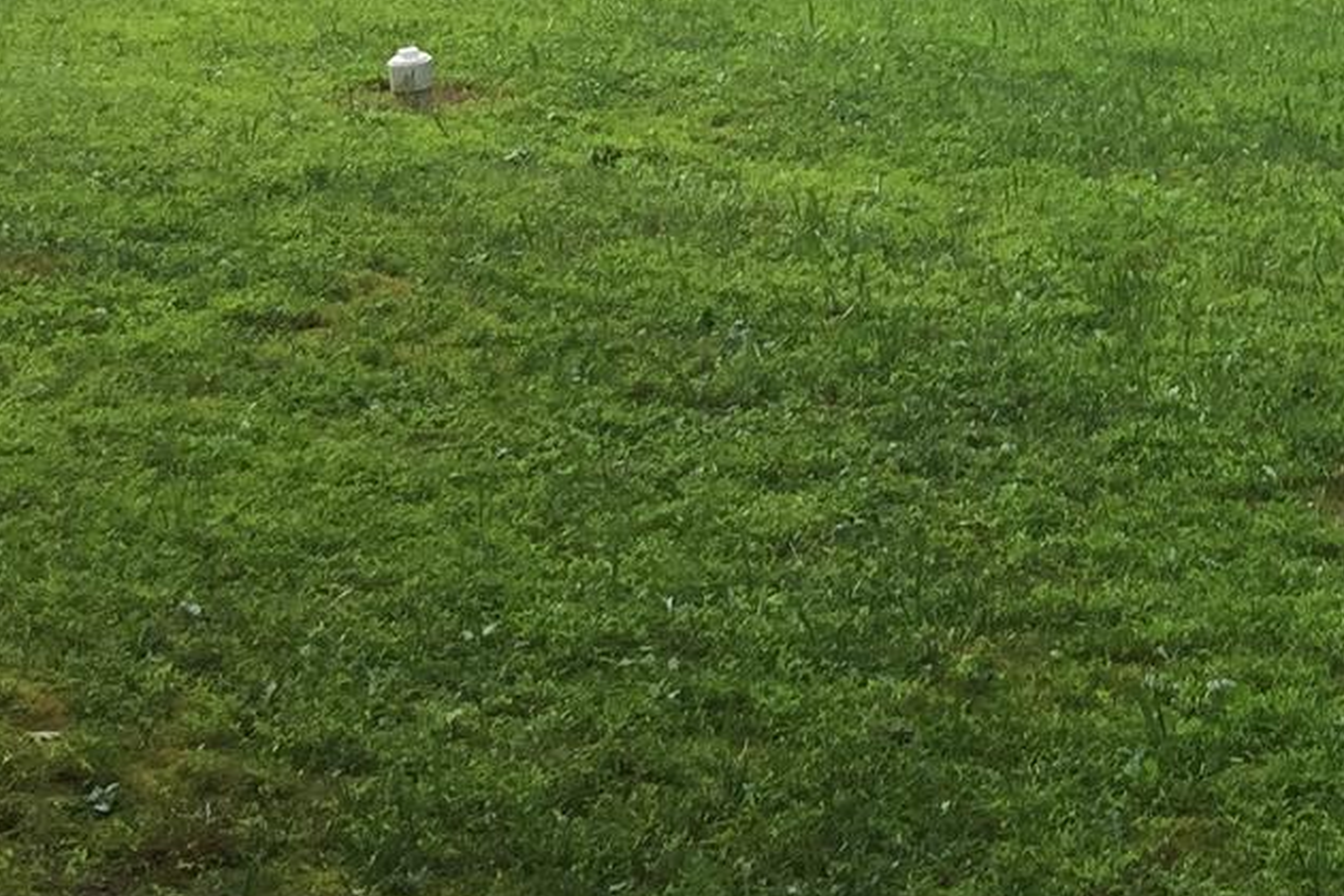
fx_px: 3658
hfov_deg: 19.7
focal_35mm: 98
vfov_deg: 13.2
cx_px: 1587
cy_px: -412
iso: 32
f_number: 2.2
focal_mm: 4.15
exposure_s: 1/120
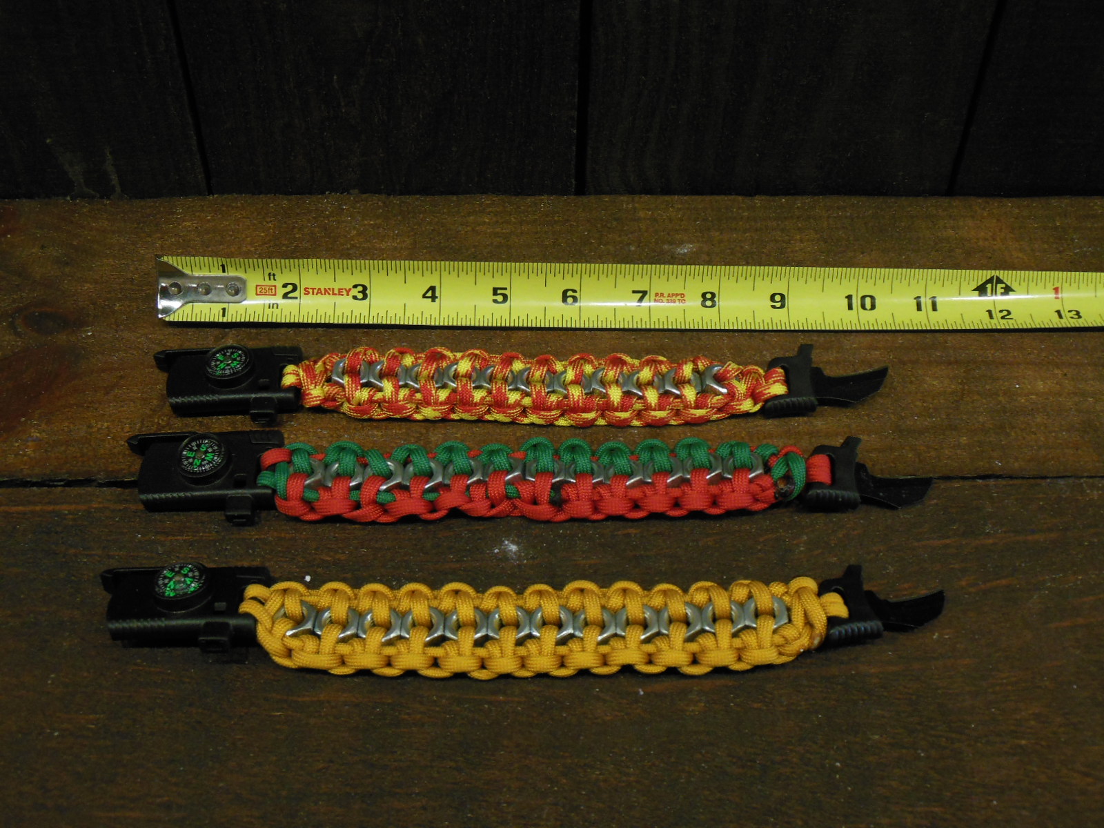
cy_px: 414
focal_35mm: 43
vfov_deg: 33.6
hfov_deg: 43.9
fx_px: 1371
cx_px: 552
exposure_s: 1/20
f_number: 3.8
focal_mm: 7.7
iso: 400
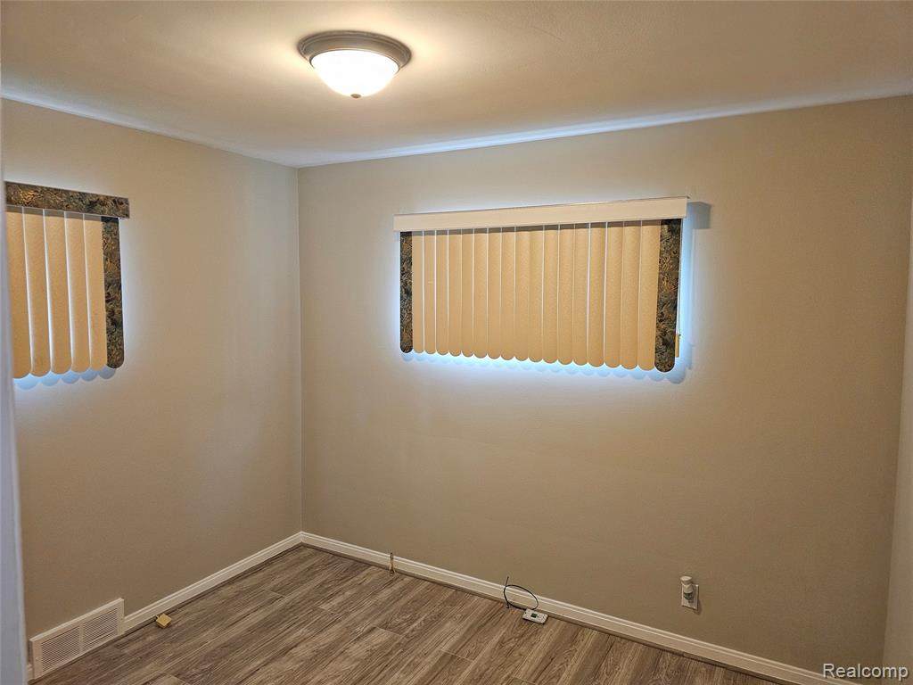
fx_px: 607
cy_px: 342
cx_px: 456
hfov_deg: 73.9
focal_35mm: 23
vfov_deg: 58.9
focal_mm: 6.3
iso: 400
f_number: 1.7
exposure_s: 1/120
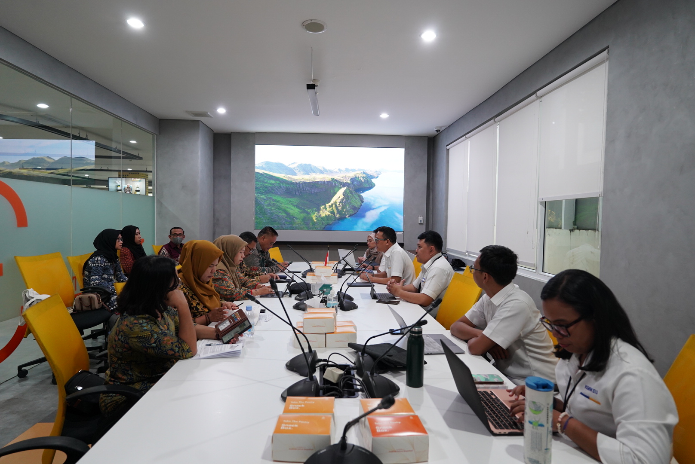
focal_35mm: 21
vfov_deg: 59.6
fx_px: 406
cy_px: 232
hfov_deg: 81.2
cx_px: 348
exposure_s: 1/80
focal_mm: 21
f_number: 4
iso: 2000
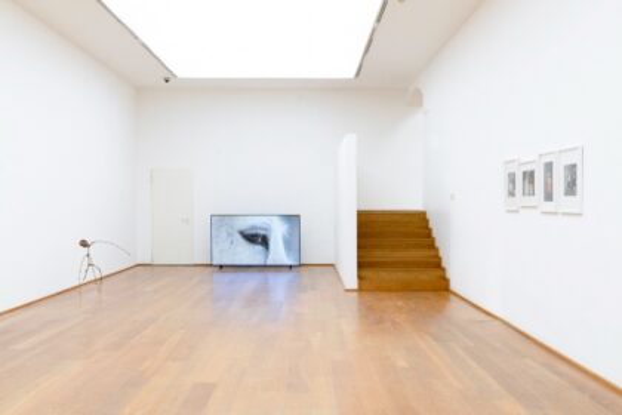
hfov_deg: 53.1
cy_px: 208
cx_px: 311
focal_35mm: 36
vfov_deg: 36.9
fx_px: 622
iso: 500
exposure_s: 1/10
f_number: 13
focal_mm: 24
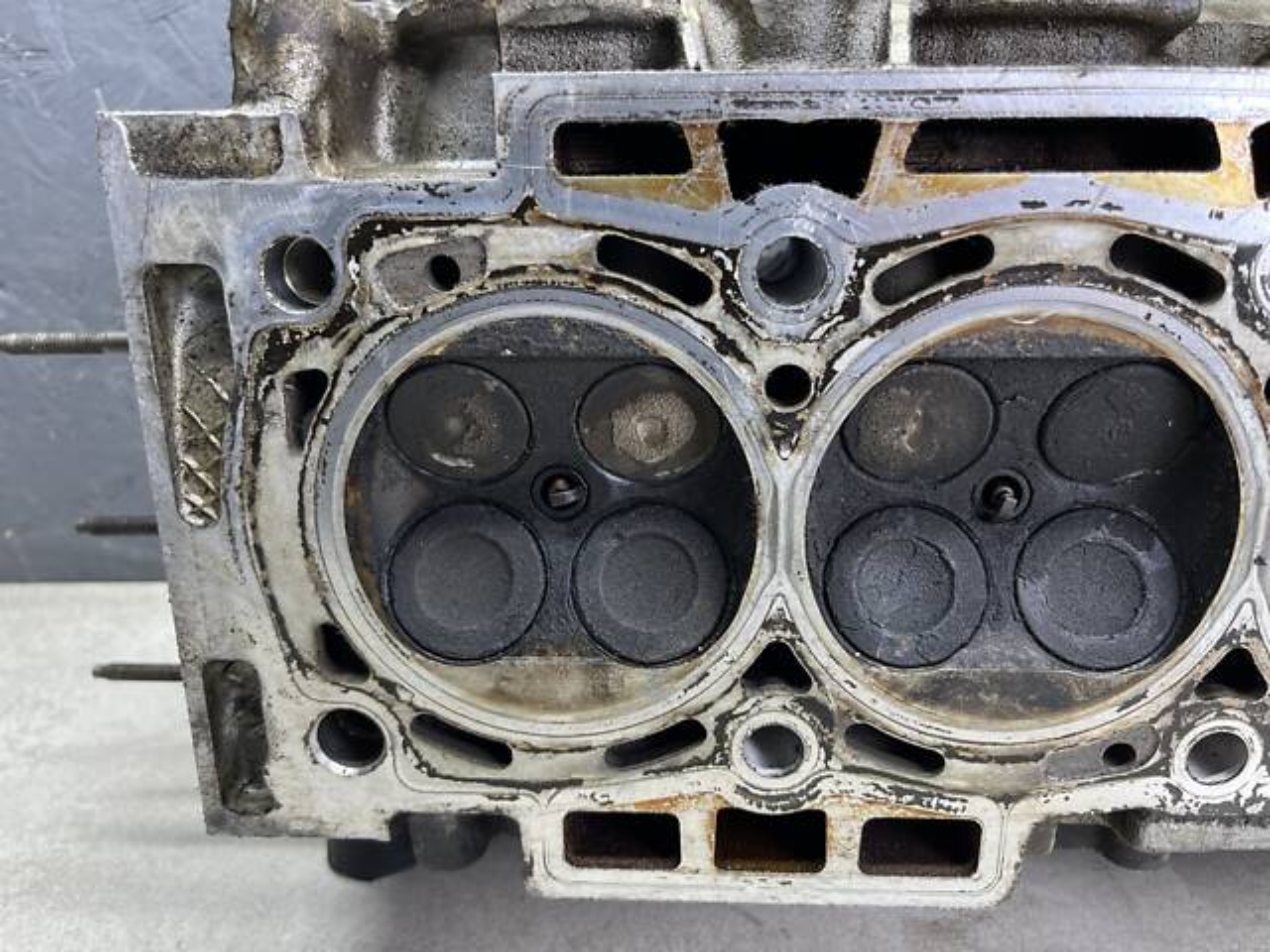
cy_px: 476
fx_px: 954
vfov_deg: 53.1
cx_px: 635
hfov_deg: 67.3
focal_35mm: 26
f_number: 1.6
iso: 125
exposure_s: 1/100
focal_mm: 5.1
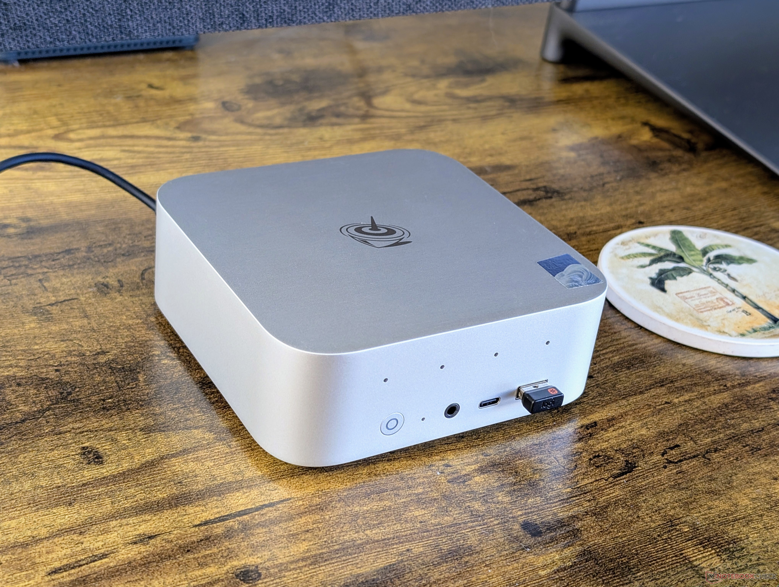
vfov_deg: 29.7
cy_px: 294
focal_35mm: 49
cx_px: 390
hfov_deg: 38.9
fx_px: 1104
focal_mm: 6.9
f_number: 1.68
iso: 69
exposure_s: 1/24
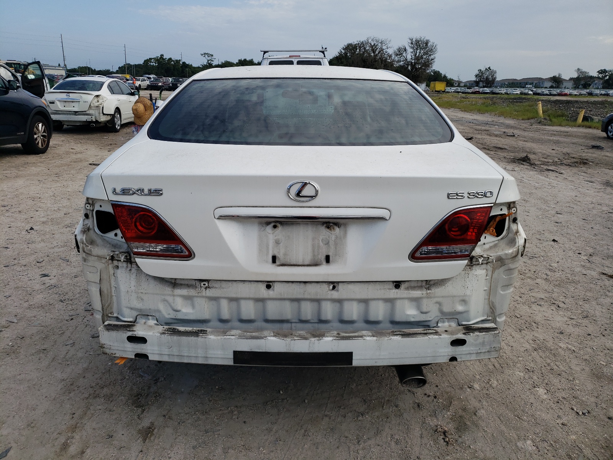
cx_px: 306
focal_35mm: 26
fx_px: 460
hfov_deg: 67.3
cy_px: 230
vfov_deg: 53.1
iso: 50
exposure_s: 1/1667
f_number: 1.5
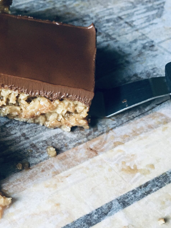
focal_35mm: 59
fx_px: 388
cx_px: 8
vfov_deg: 32.6
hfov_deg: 23.9
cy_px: 141
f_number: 2.2
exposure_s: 1/30
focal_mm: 4.15
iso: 125
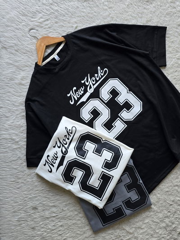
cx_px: 90
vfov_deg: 73.9
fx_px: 159
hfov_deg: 58.9
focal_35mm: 23
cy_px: 120
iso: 160
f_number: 1.7
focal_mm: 6.3
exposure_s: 1/182
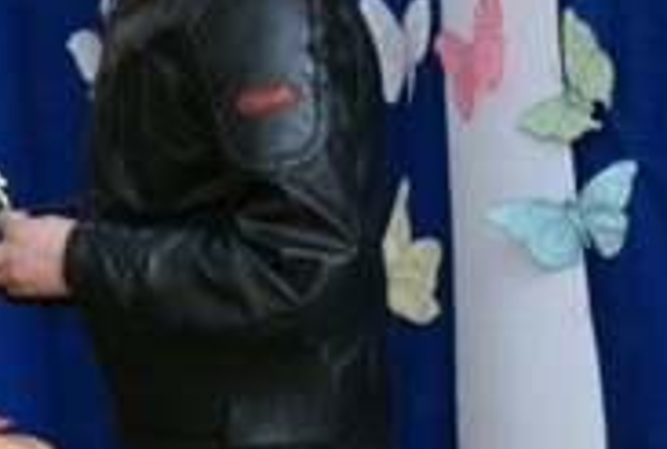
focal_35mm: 314
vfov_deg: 4.4
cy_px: 270
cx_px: -372
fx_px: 5832
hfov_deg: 6.5
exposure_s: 1/125
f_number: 5.6
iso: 400
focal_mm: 60
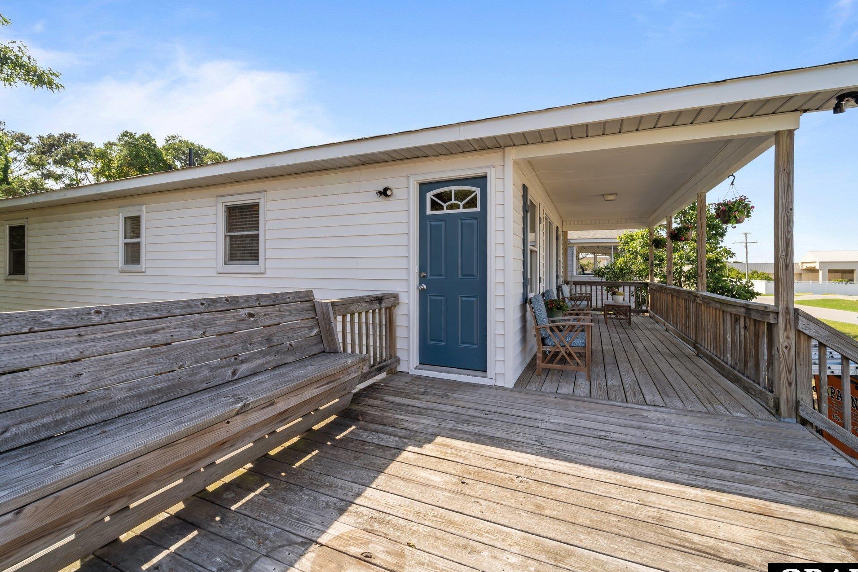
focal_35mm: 15
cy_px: 289
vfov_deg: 77.3
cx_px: 416
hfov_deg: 100.4
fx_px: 357
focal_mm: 14
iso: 100
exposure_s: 1/200
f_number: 8
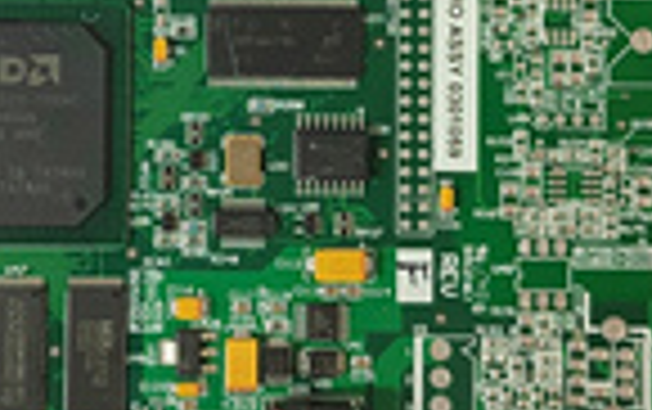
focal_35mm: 84
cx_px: 175
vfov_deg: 15.4
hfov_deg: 24.4
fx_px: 1494
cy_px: 47
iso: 1506
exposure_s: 1/50
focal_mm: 5.52
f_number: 1.9
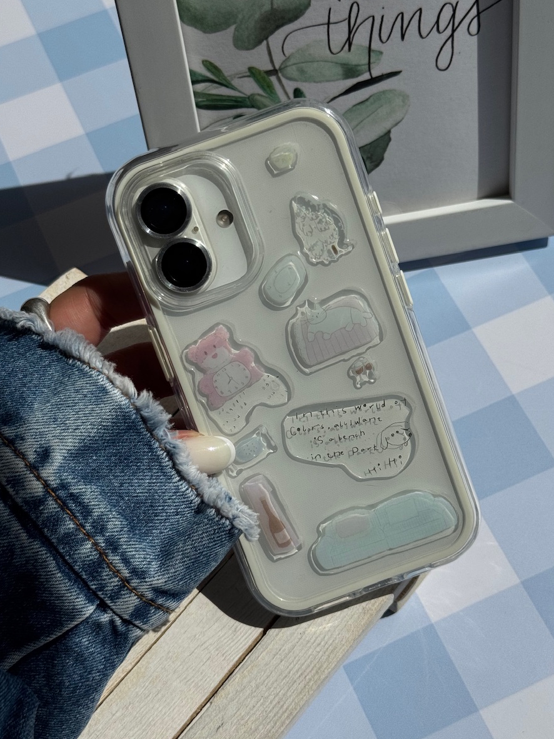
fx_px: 1110
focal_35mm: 52
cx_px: 293
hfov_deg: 28.0
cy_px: 375
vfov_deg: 36.8
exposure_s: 1/15385
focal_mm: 6.76
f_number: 1.78
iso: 64
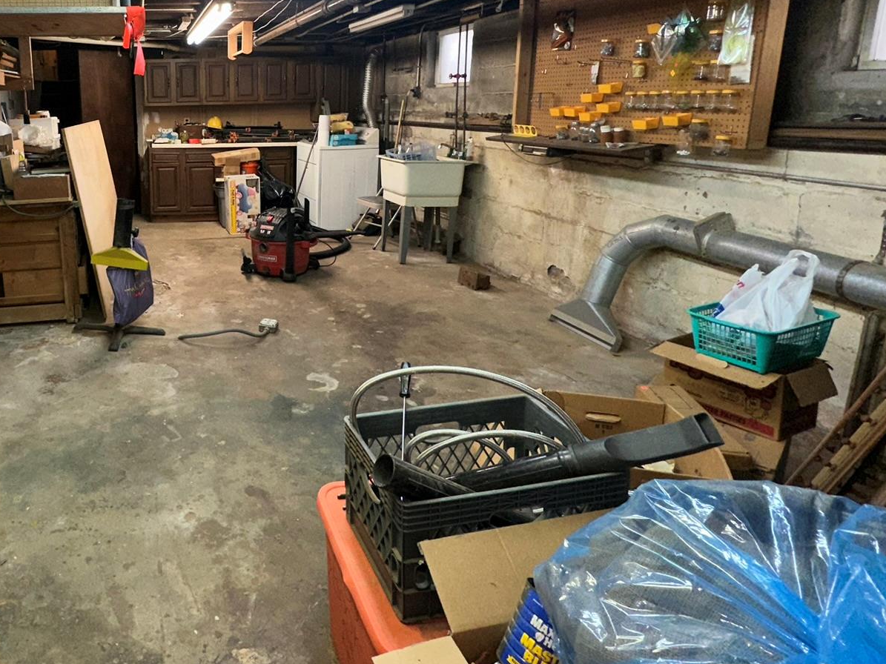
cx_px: 191
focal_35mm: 24
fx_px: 614
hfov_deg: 65.8
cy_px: 220
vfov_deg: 55.6
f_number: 2.2
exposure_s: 1/60
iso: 80
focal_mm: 2.22
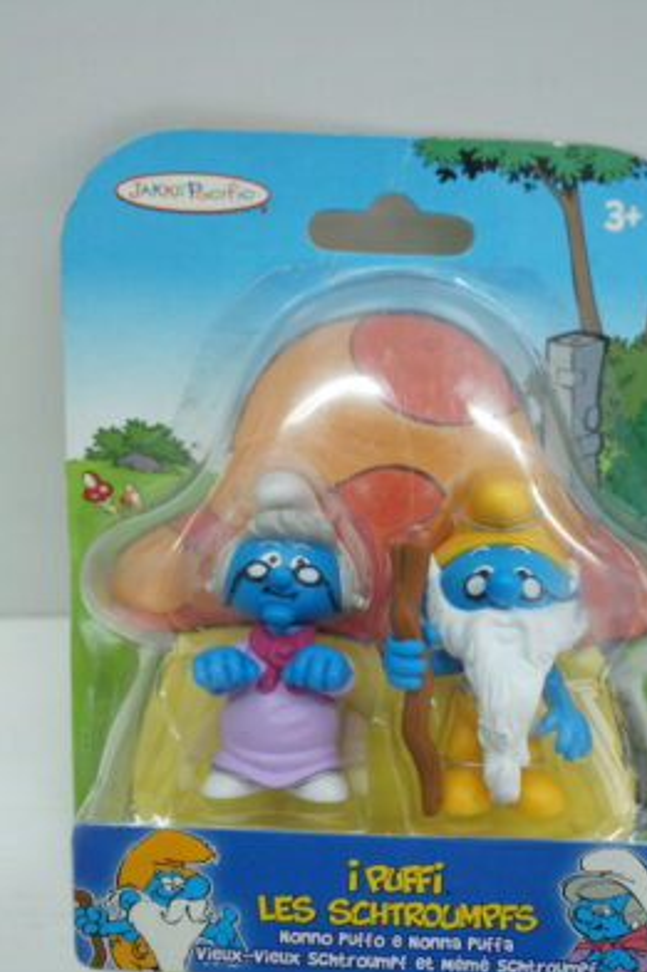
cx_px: 369
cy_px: 557
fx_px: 1025
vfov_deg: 50.5
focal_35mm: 38
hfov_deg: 35.0
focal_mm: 22
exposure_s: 1/60
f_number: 5.6
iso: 1600
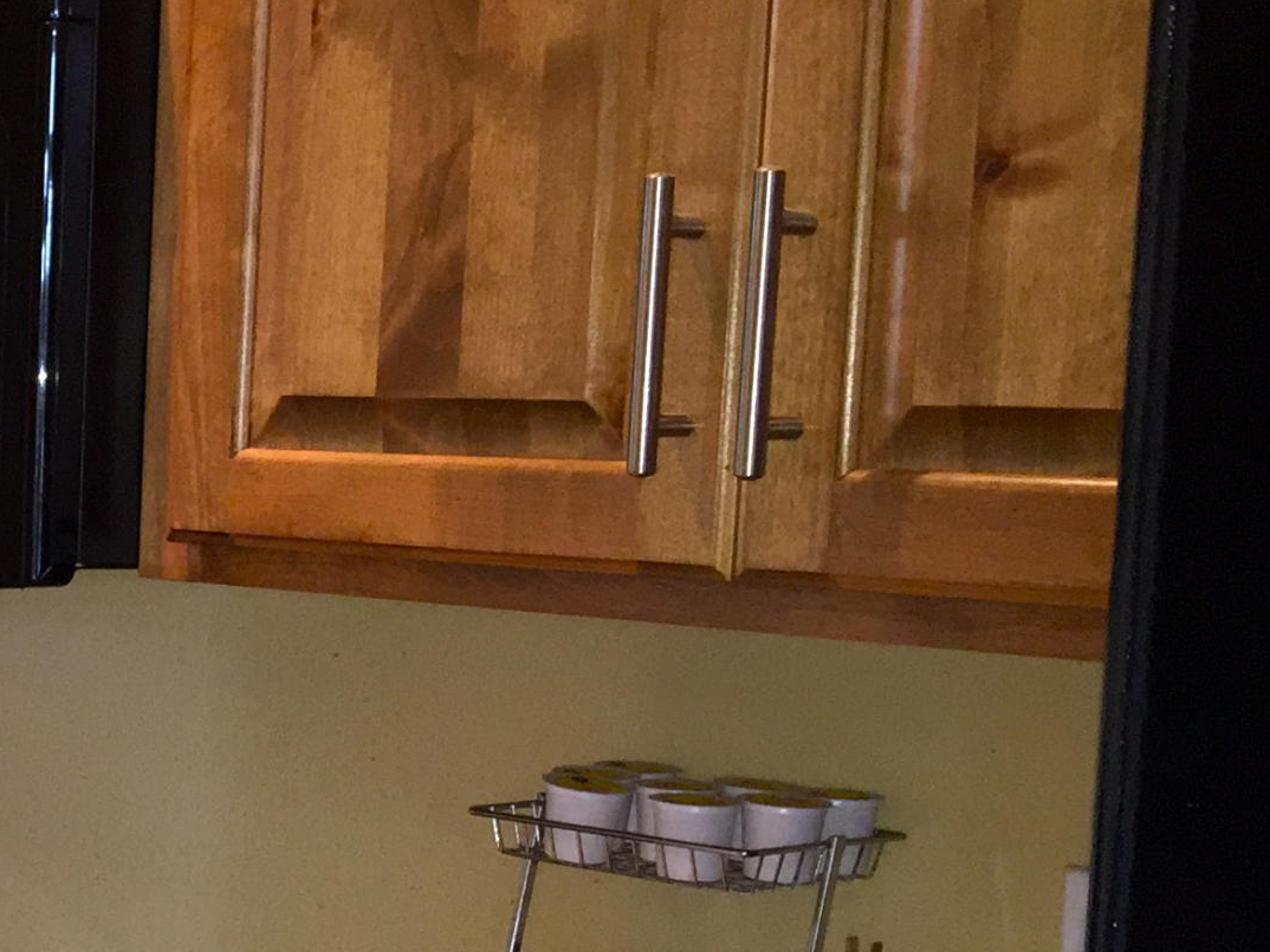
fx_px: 2972
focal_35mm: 81
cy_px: 759
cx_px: -455
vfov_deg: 18.1
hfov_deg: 21.4
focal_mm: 4.15
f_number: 2.2
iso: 80
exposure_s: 1/30
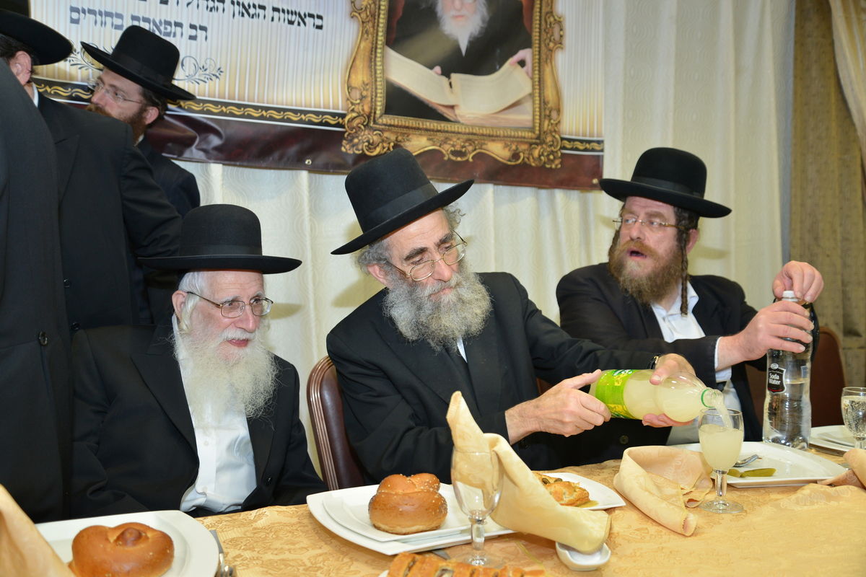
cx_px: 433
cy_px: 288
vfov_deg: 41.1
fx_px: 770
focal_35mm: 32
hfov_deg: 58.7
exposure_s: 1/100
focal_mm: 32
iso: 800
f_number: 4.5
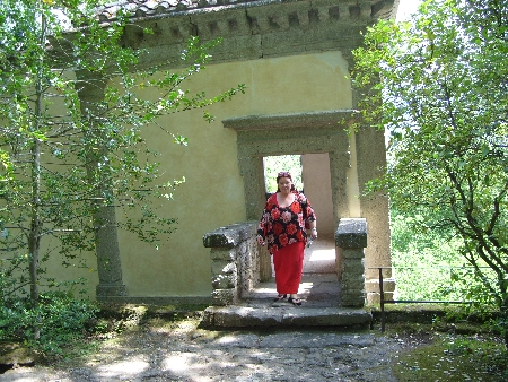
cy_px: 191
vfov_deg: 37.8
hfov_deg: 49.0
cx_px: 254
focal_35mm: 38
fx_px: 558
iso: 50
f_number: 2.8
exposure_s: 1/76
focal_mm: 7.8
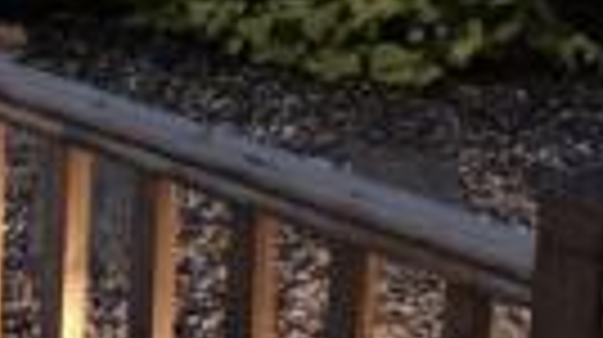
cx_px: 187
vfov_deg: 8.7
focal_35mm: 133
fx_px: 2124
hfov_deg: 16.1
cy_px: -259
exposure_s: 1/4
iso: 1000
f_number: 1.8
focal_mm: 3.99
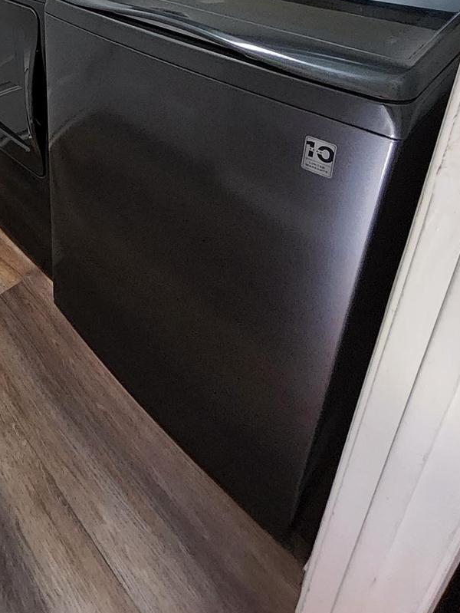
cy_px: 41
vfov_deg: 57.6
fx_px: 443
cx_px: 74
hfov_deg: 50.6
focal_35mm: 25
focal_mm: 1.13
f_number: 2.2
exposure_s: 1/60
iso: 320
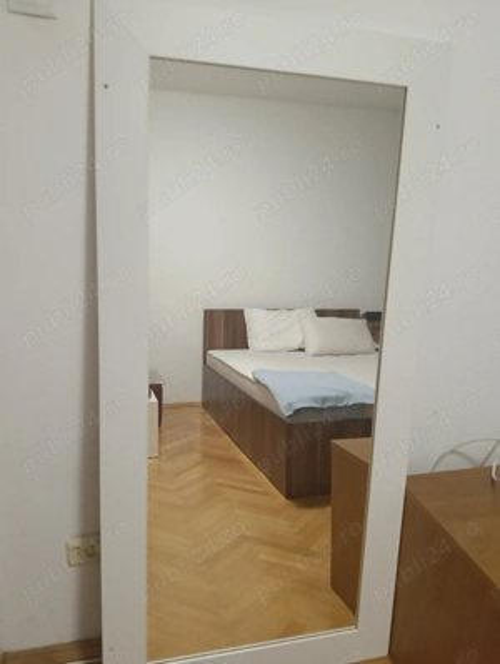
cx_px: 250
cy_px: 332
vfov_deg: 65.2
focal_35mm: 27
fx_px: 518
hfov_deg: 51.5
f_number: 1.8
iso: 1000
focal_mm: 3.98
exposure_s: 1/20
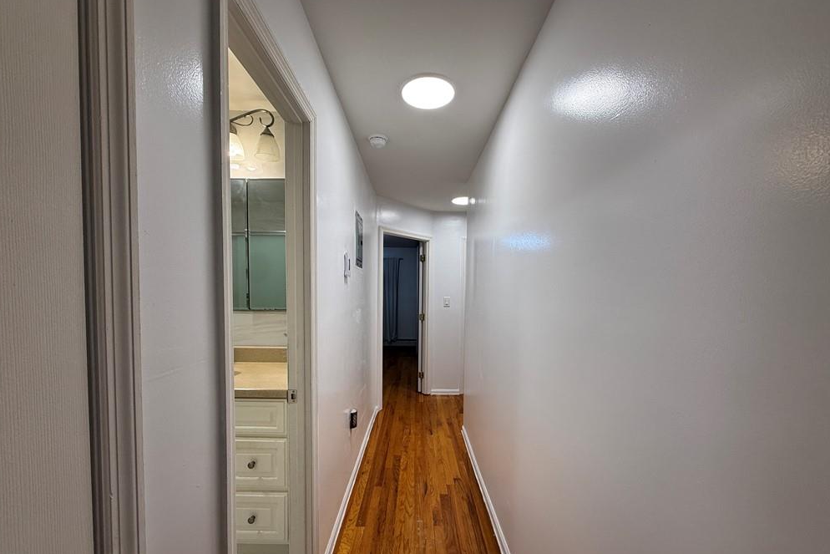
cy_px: 310
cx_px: 417
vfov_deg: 77.0
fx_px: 346
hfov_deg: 100.4
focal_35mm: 15
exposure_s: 1/120
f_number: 2.2
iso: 100
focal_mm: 2.22
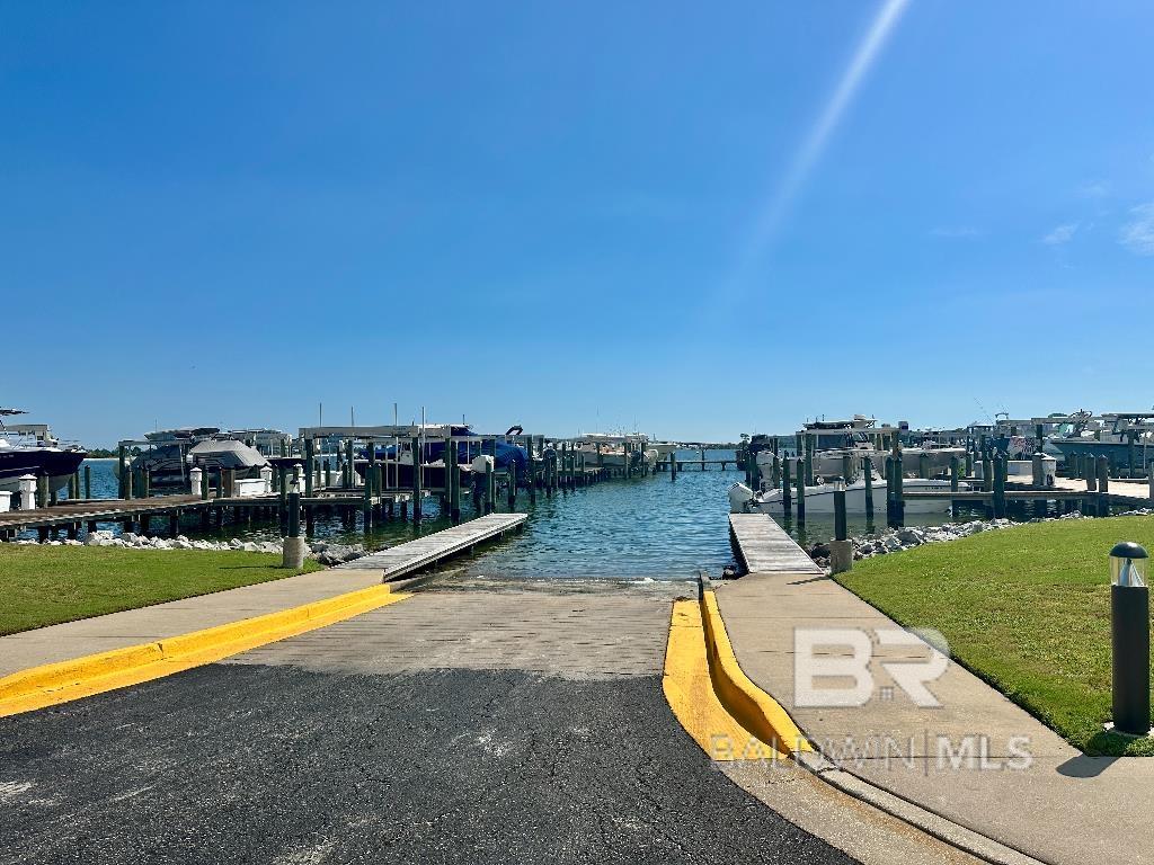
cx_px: 577
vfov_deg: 56.8
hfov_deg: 71.6
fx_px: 800
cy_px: 432
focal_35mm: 24
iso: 80
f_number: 1.78
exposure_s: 1/10753
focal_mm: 6.86
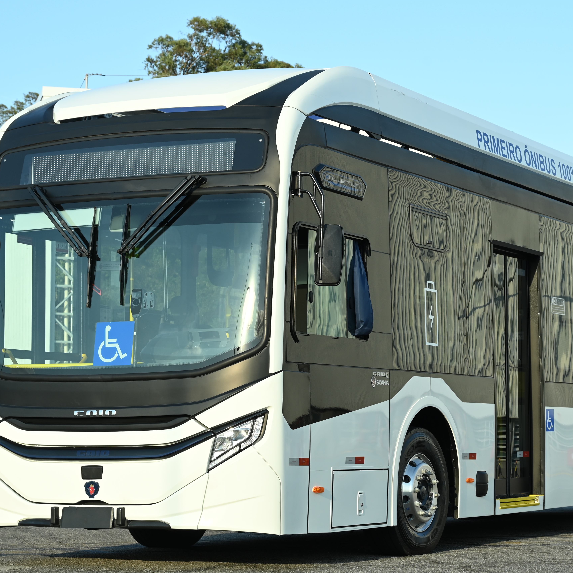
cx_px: 355
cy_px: 282
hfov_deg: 19.3
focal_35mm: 90
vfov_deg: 19.3
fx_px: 1685
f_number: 8
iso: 160
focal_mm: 60
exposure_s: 1/160
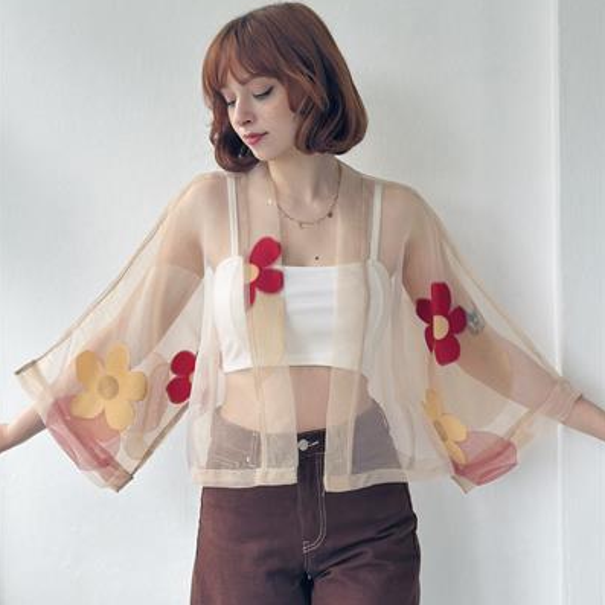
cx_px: 302
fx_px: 1127
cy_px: 270
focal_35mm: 57
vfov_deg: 30.0
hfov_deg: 30.0
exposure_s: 1/430
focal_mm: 6.86
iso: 80
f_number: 1.78
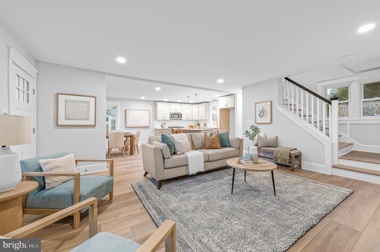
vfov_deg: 81.1
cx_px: 190
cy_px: 126
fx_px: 148
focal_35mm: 14
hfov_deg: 104.3
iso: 1600
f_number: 8
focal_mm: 14
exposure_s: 1/40
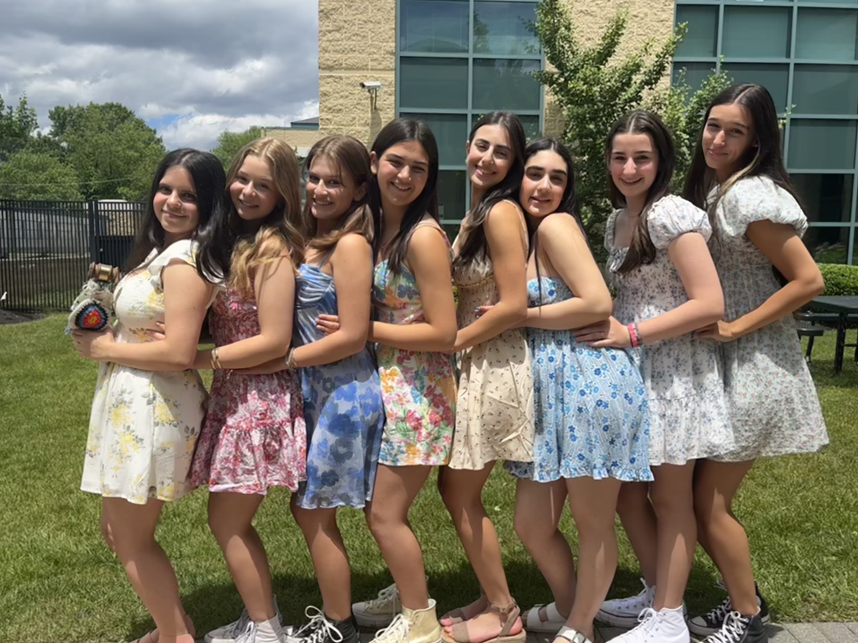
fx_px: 669
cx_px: 420
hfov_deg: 65.3
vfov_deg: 51.3
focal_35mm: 27
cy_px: 327
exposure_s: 1/3311
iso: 50
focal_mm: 5.96
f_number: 1.6
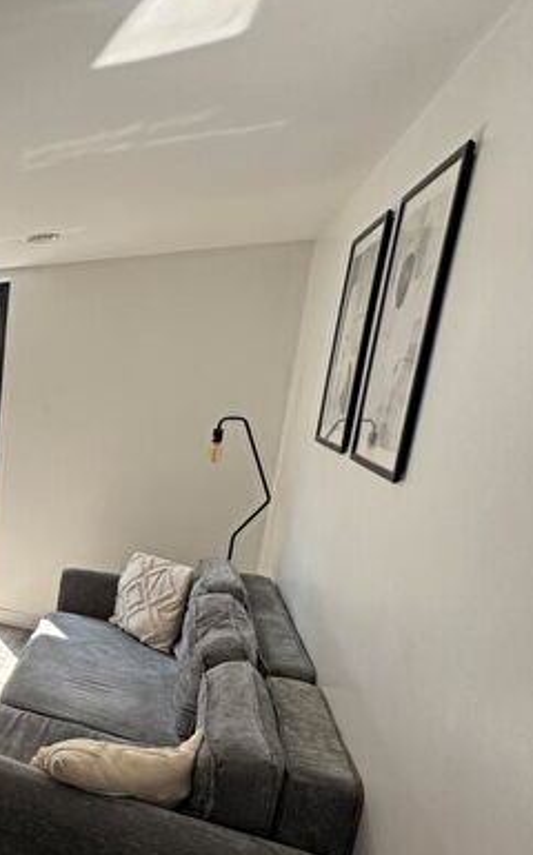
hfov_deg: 30.1
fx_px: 629
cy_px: 521
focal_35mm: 27
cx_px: -238
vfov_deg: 67.6
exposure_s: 1/129
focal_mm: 2.22
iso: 40
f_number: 2.2
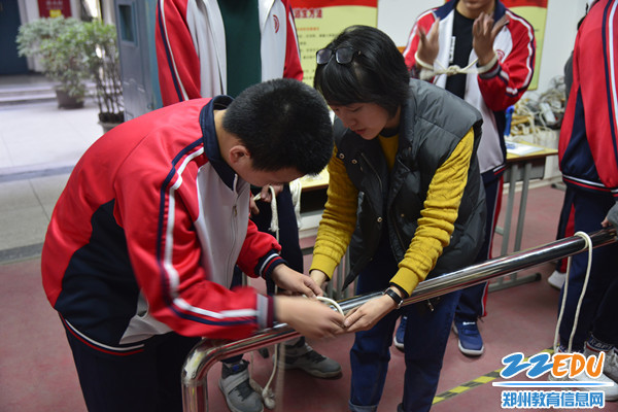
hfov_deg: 55.8
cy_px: 206
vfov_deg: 38.9
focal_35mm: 34
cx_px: 309
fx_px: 584
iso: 1600
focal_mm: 34
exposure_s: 1/30
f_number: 4
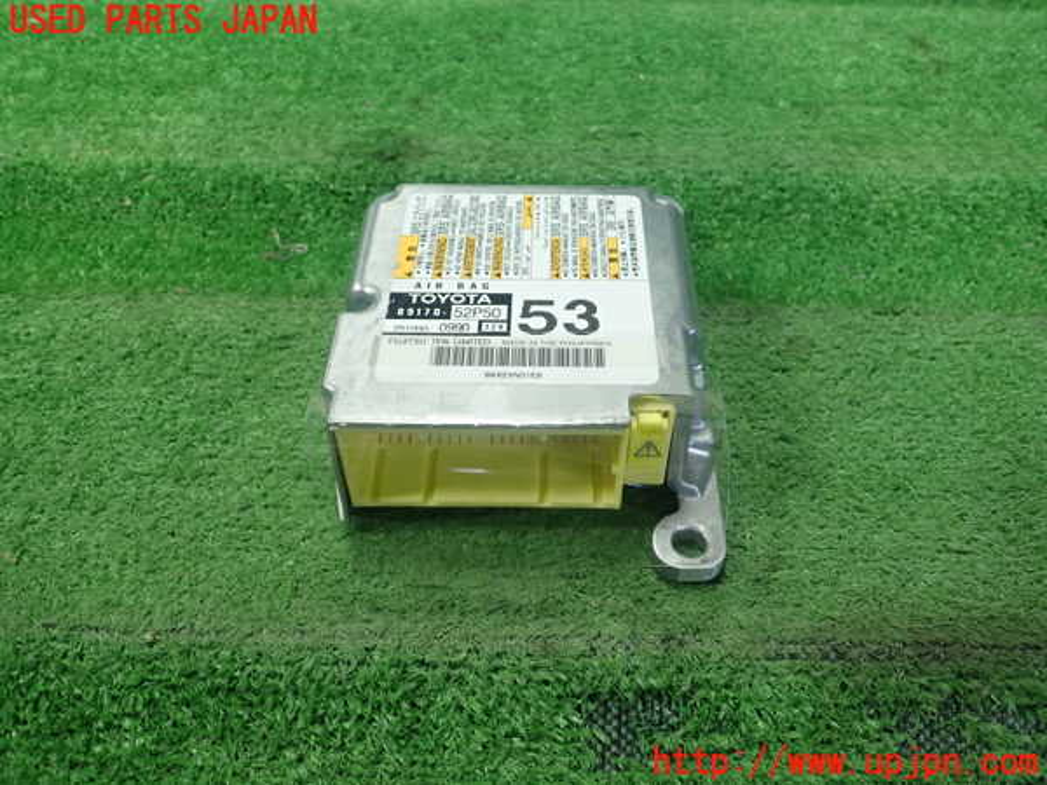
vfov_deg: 46.8
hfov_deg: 60.0
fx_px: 907
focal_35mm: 30
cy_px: 392
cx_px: 524
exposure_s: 1/125
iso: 200
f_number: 2.3
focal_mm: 5.5
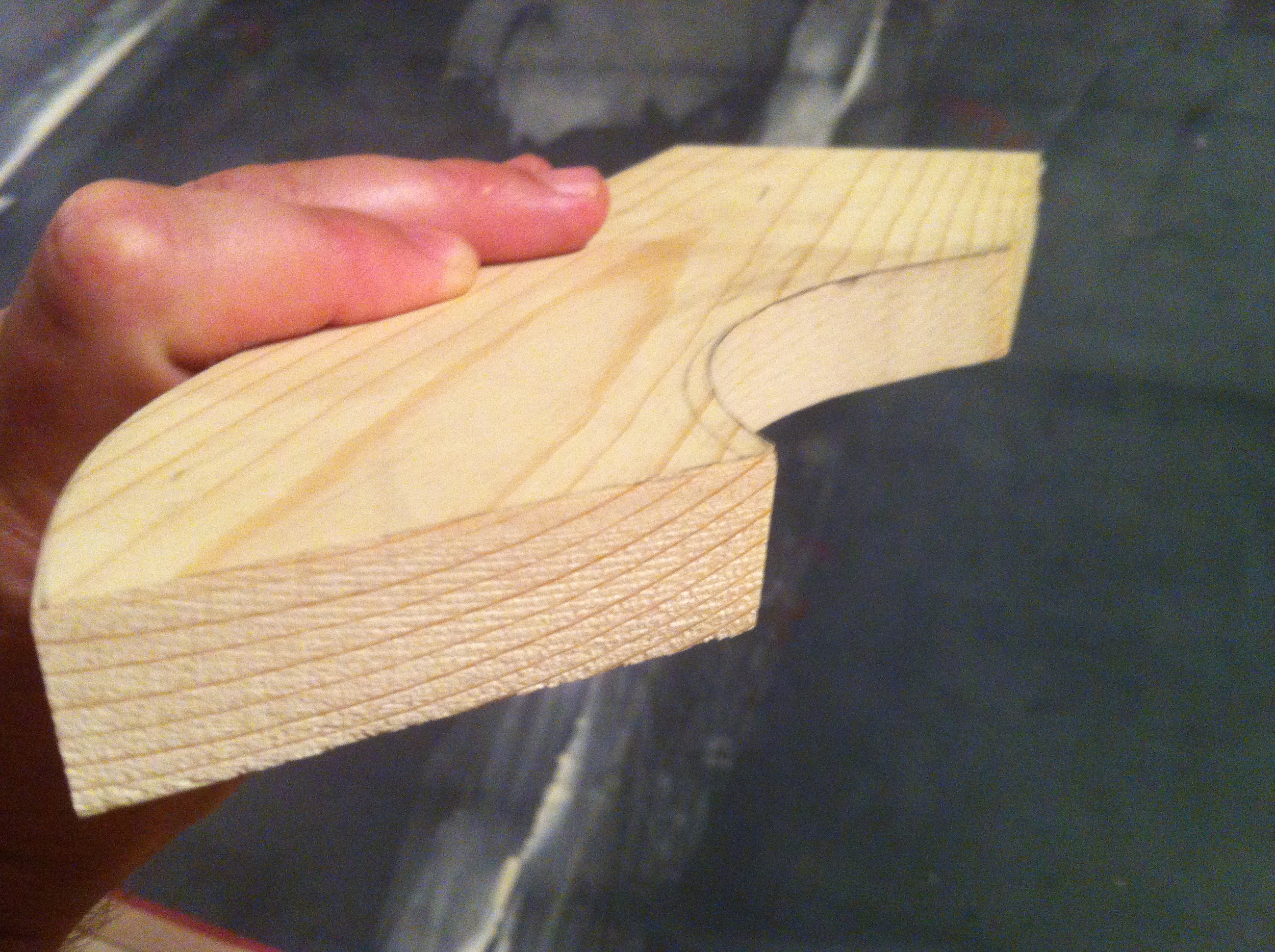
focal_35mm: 35
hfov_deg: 52.7
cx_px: 638
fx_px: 1287
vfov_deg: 40.6
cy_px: 476
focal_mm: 3.85
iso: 400
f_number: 2.8
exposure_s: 1/15
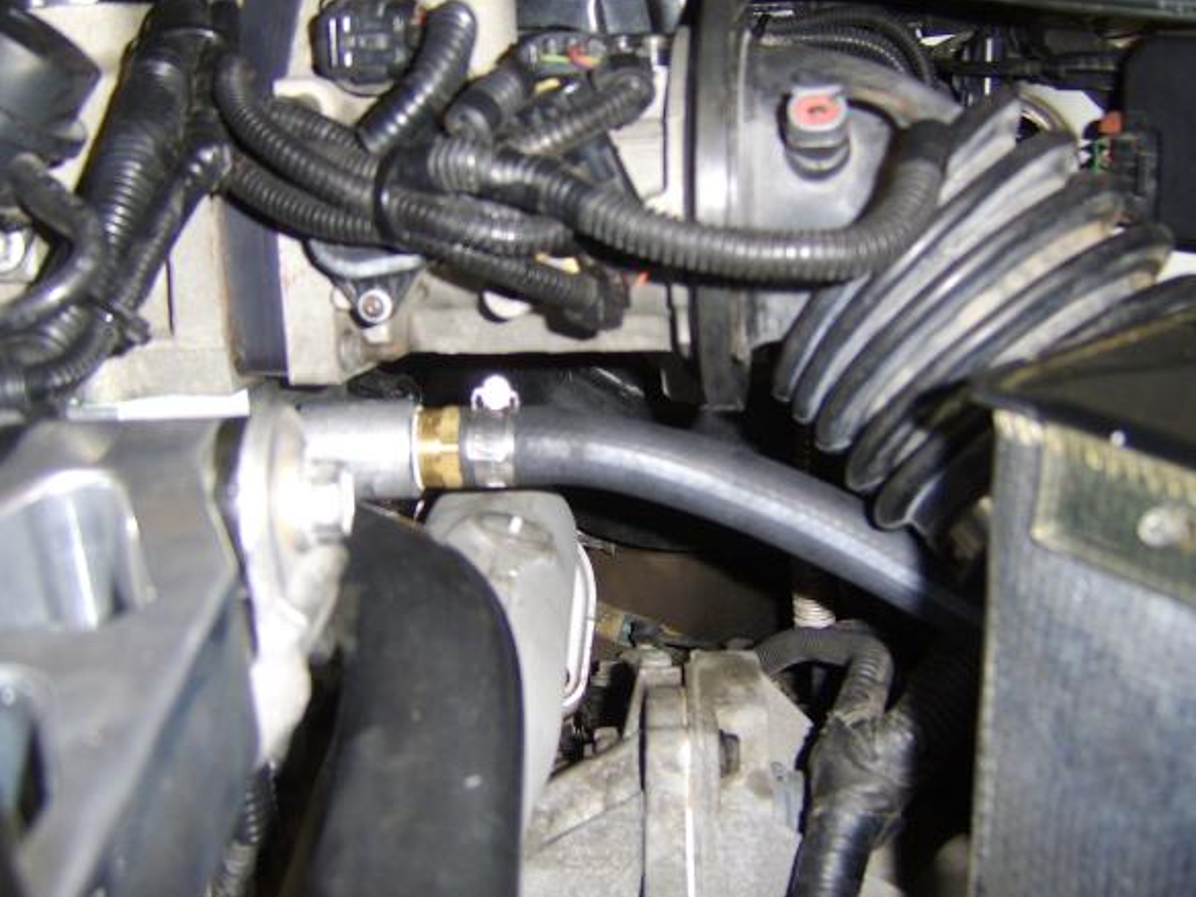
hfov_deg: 54.0
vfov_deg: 41.8
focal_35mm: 34
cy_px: 418
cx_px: 590
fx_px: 1175
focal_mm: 8.13
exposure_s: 1/30
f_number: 2.7
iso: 141
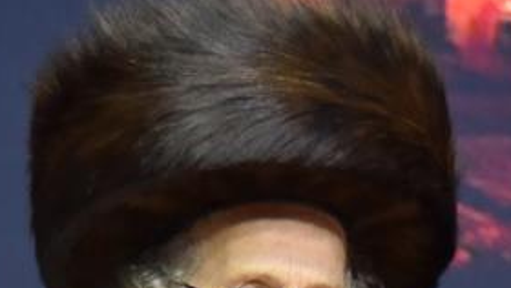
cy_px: 442
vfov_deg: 4.9
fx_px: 3376
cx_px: 358
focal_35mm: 249
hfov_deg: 8.6
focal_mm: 65
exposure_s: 1/500
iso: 2000
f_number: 4
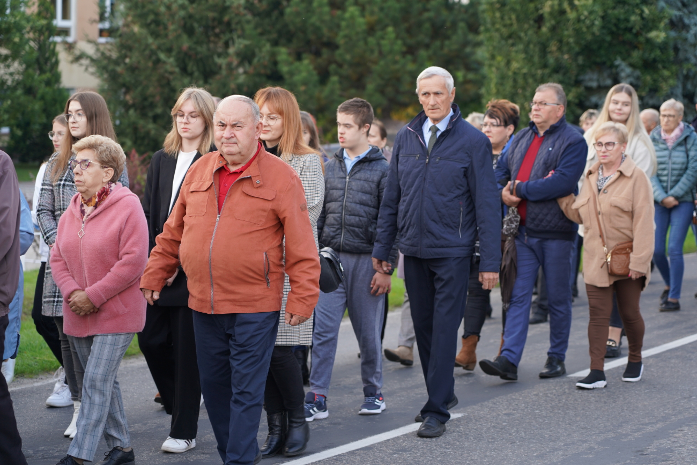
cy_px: 232
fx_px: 2033
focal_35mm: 105
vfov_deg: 13.0
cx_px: 348
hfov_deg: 19.5
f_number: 4
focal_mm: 105
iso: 320
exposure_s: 1/160
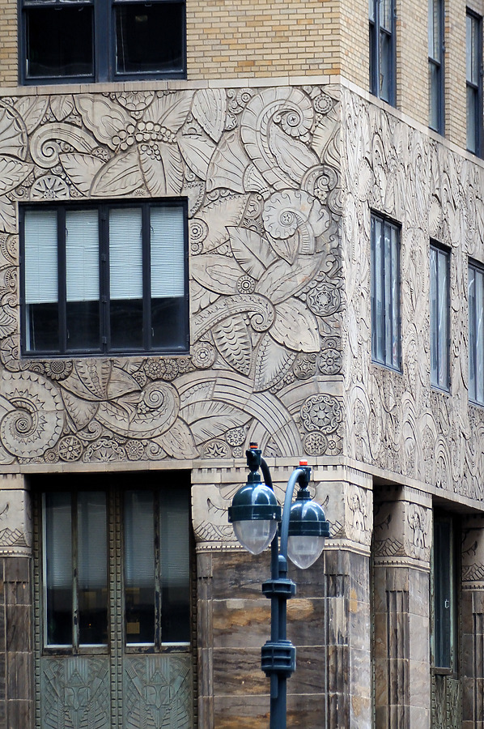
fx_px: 7579
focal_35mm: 375
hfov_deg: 3.7
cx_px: 242
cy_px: 364
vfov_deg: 5.5
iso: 800
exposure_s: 1/125
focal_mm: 250
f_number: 7.1
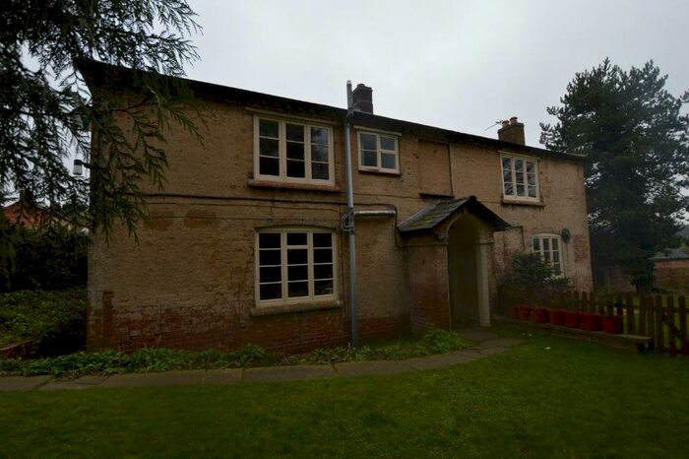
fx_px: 330
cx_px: 344
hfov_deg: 92.5
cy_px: 230
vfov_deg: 69.6
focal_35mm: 17
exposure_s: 1/125
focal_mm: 11.5
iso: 100
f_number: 5.6
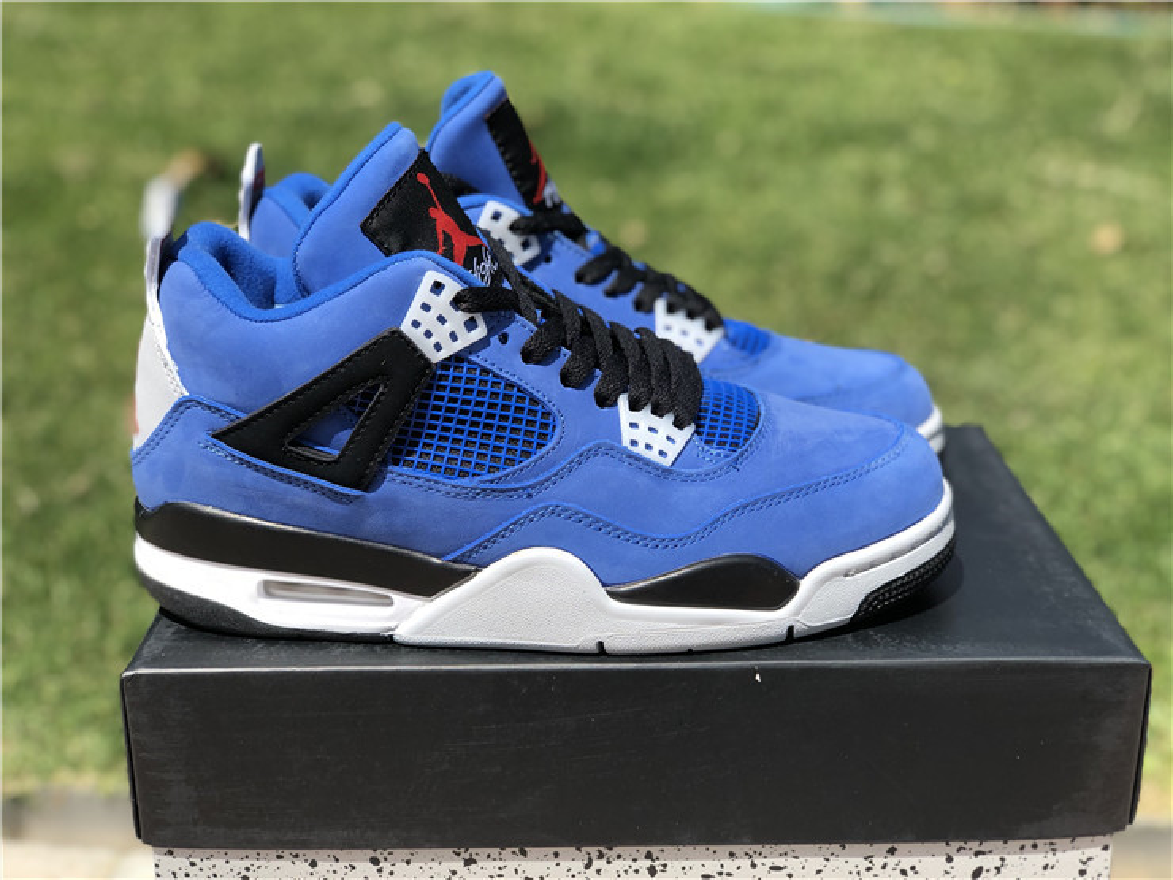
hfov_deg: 36.8
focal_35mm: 52
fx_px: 1762
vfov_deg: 28.0
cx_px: 586
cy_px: 440
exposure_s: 1/657
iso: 16
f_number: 2.4
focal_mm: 6
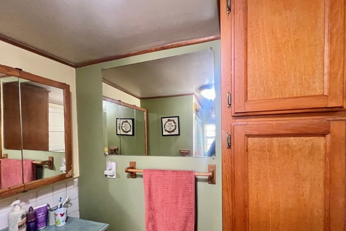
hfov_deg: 100.4
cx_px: 177
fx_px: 144
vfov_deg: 76.4
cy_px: 139
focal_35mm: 15
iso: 400
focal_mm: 1.57
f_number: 1.8
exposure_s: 1/60
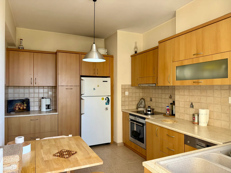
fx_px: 160
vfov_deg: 56.8
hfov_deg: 71.6
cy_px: 86
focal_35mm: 24
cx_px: 116
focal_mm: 6.76
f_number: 1.78
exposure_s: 1/167
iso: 64
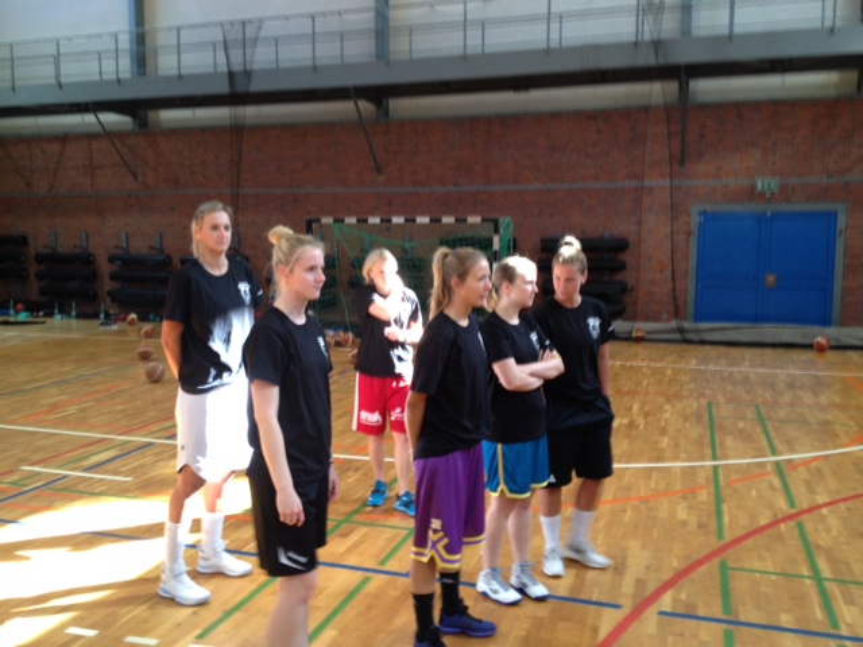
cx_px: 432
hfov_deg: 52.6
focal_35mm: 35
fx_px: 873
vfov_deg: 40.7
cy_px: 324
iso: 64
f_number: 2.4
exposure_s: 1/20
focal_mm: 4.28
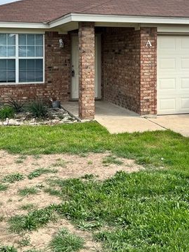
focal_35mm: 48
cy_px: 54
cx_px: 103
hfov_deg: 30.3
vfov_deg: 38.3
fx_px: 349
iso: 50
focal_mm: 5.7
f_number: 1.5
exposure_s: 1/5319
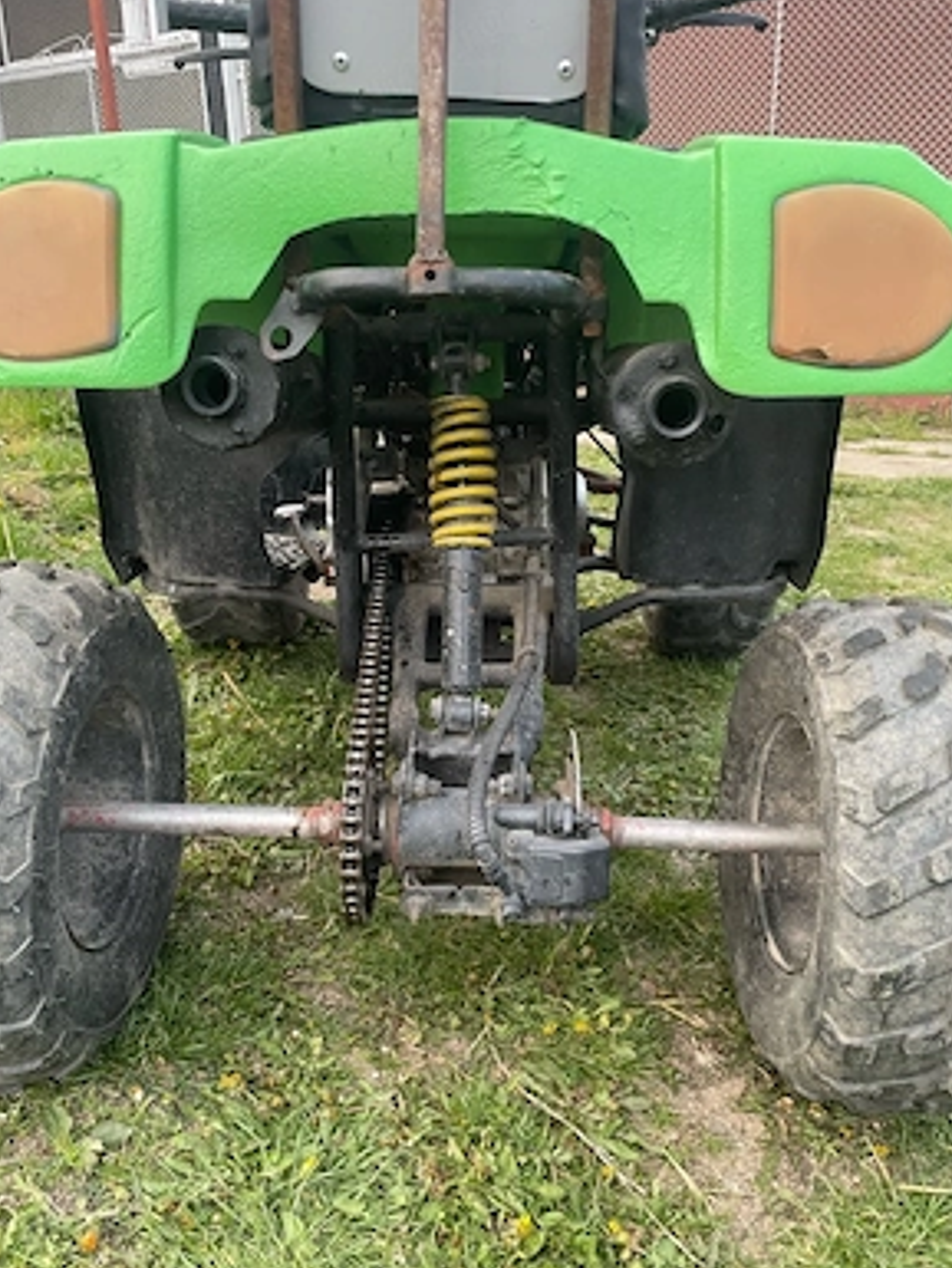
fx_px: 990
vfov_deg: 65.3
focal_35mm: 27
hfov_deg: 51.4
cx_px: 464
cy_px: 639
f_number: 1.6
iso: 125
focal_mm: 4.2
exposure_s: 1/69
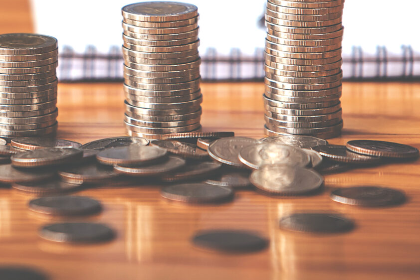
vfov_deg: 2.3
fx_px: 7095
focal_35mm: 608
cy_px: -121
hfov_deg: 3.4
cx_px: -28
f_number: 2.8
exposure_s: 1/200
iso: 250
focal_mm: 200
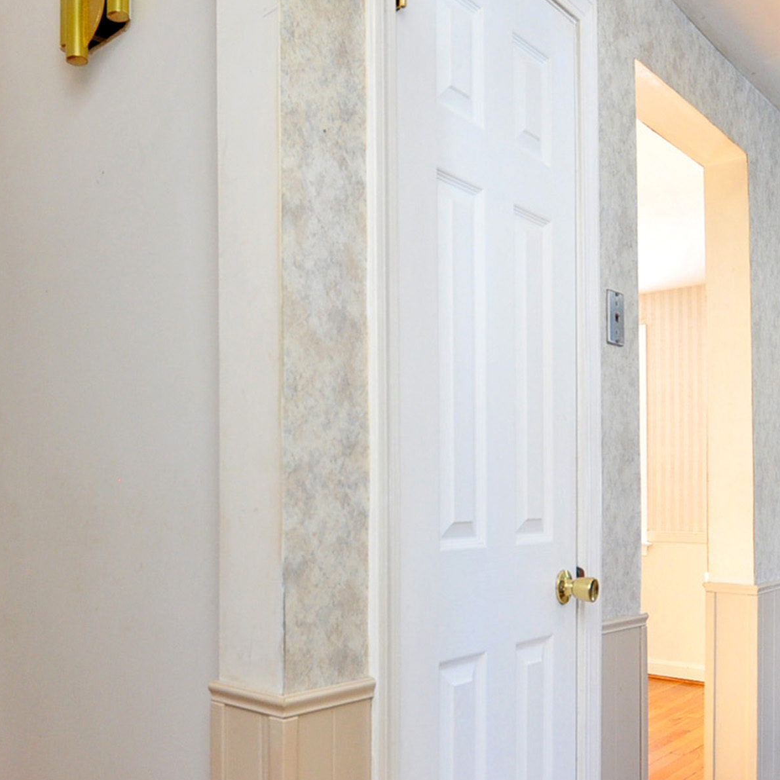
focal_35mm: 31
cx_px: 201
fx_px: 790
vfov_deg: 52.0
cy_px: 488
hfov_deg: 50.5
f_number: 4.5
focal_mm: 10
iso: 500
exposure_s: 1/80
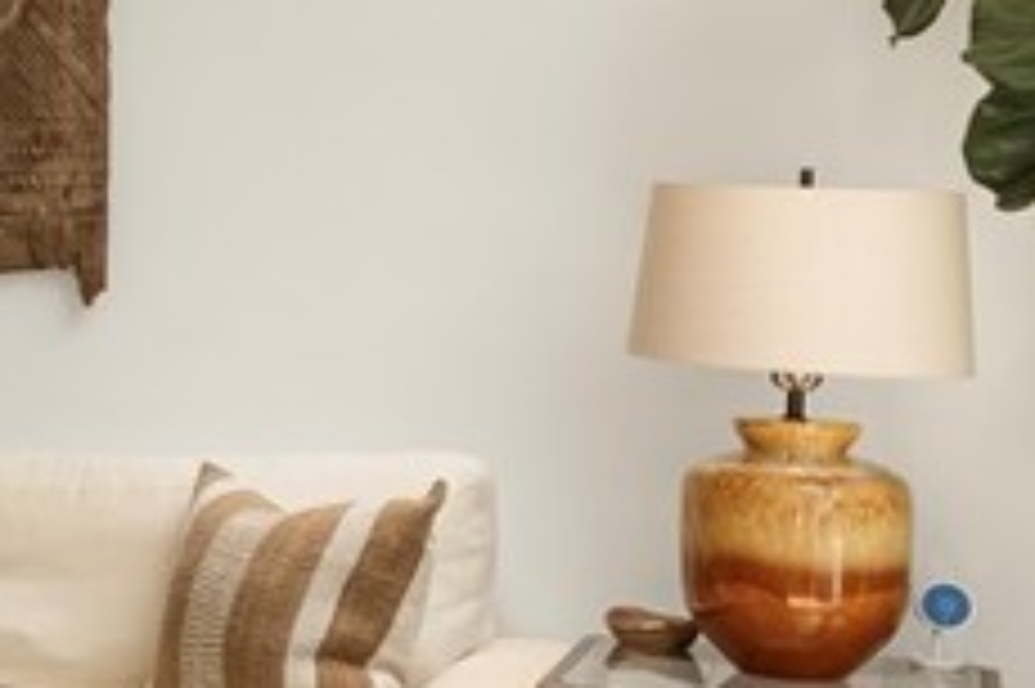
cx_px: -603
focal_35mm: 89
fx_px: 2557
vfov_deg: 15.3
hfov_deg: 19.4
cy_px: 232
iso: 200
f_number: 9
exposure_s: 1/30
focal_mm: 20
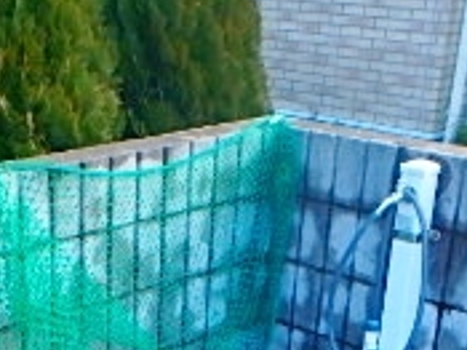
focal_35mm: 77
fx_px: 1038
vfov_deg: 17.9
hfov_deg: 24.5
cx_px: 29
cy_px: 454
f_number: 3.5
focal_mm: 3.7
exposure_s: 1/125
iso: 125
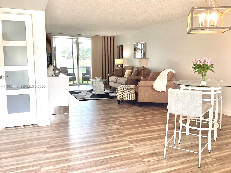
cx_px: 116
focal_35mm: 31
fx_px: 207
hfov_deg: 58.4
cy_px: 86
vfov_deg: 45.4
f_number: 2.4
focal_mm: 3.3
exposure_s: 1/120
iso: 80
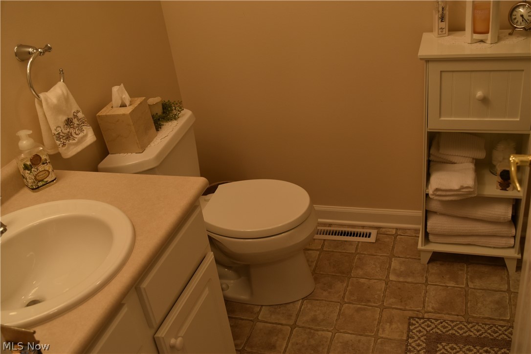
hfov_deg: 53.1
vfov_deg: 36.9
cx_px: 266
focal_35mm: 36
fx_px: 531
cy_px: 177
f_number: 5.6
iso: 400
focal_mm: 24
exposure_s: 1/125
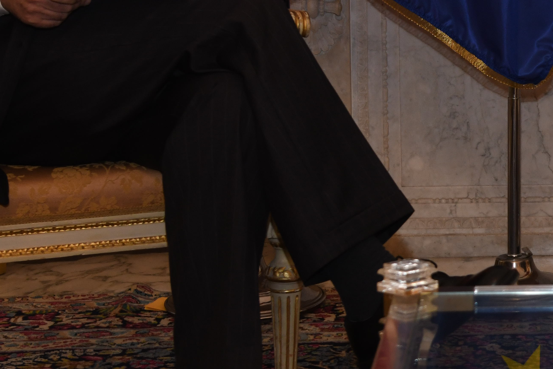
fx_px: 2350
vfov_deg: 8.9
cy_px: -10
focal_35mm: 153
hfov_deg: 13.2
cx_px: 607
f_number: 5.6
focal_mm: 48
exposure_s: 1/80
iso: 800
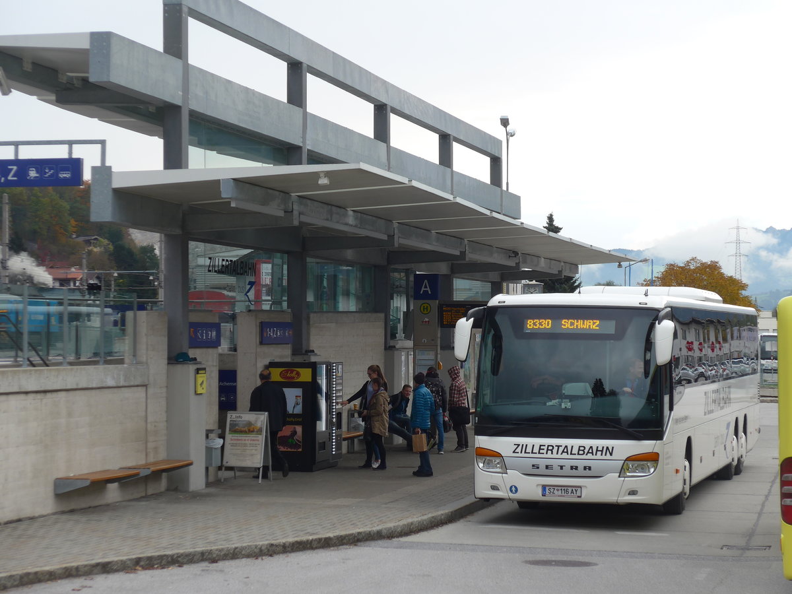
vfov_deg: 16.4
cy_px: 297
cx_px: 396
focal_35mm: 90
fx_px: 2059
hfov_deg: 21.8
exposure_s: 1/125
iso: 80
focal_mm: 18
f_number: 4.6
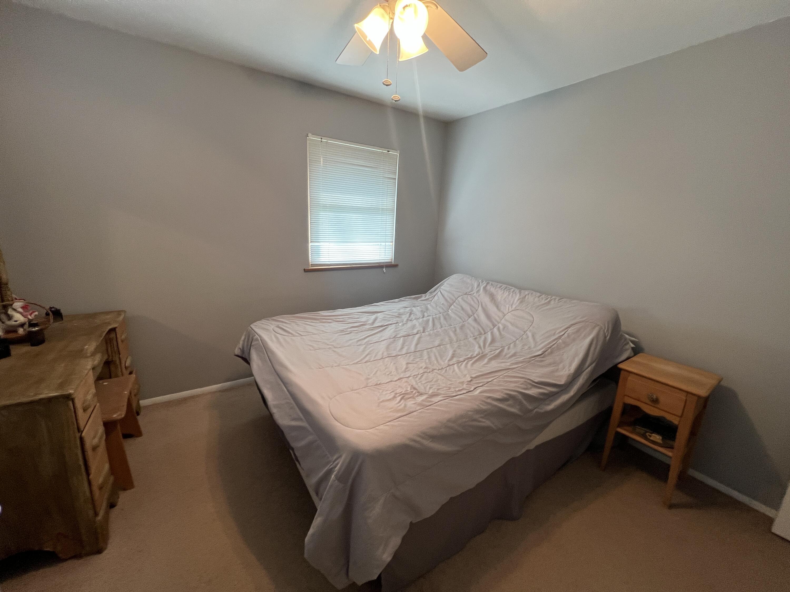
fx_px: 297
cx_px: 395
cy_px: 296
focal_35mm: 13
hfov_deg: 106.2
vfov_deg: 89.9
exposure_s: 1/120
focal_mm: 1.57
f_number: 1.8
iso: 200
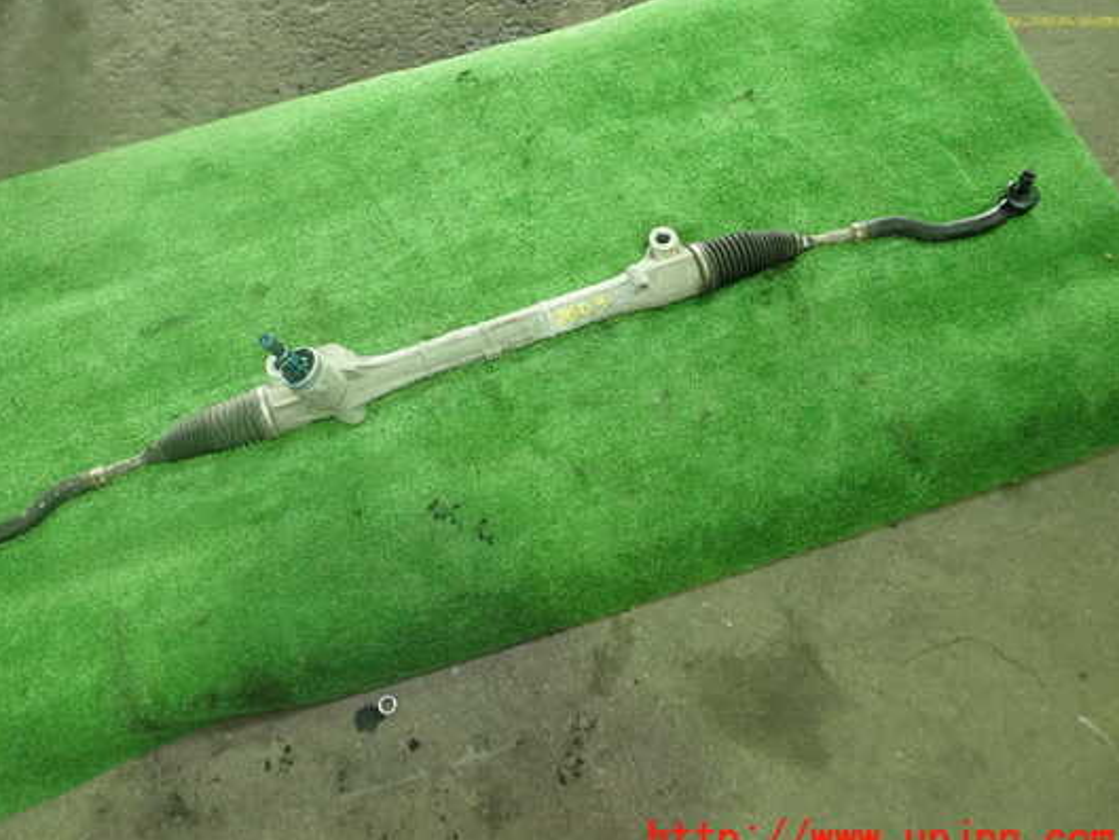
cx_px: 491
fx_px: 1099
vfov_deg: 41.8
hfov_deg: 53.8
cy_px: 391
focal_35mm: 34
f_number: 2.3
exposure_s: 1/80
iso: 800
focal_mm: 5.5
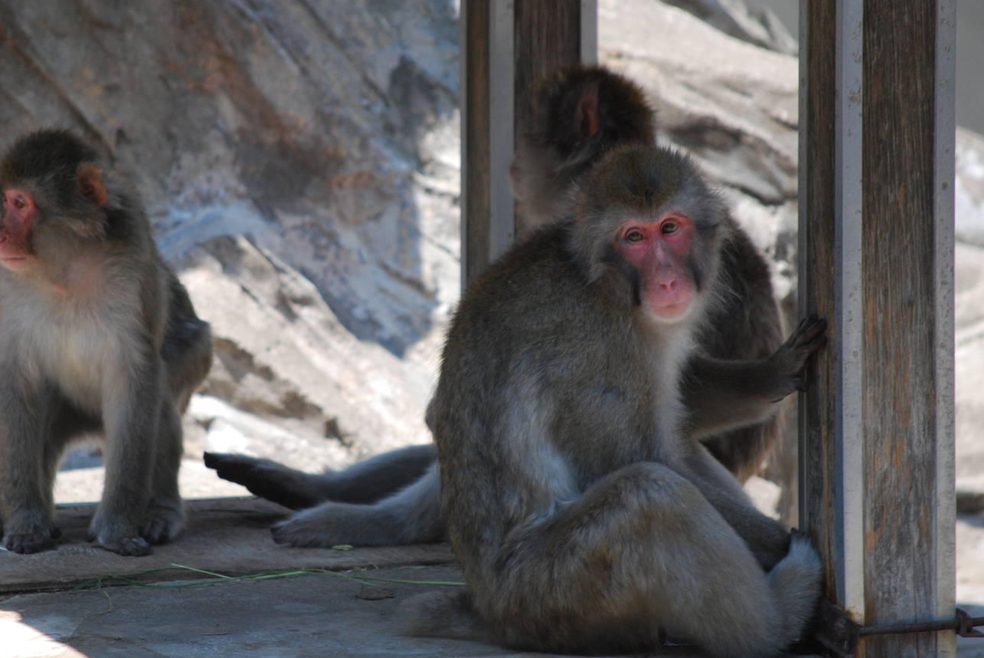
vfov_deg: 4.1
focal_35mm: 337
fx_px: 9222
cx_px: 386
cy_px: 297
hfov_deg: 6.1
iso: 450
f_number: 5.6
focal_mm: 180
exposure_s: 1/500
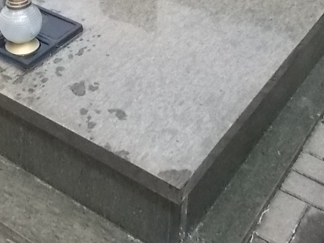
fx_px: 636
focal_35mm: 68
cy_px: -72
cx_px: 116
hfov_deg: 28.4
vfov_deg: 19.9
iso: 400
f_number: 8
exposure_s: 1/400
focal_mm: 4.6
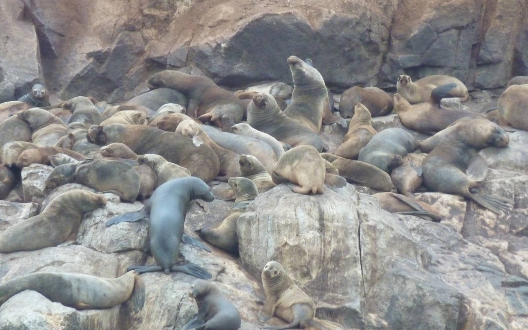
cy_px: 133
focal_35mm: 319
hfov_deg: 6.6
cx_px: 264
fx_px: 4590
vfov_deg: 4.1
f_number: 4.9
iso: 1250
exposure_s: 1/125
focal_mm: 49.2
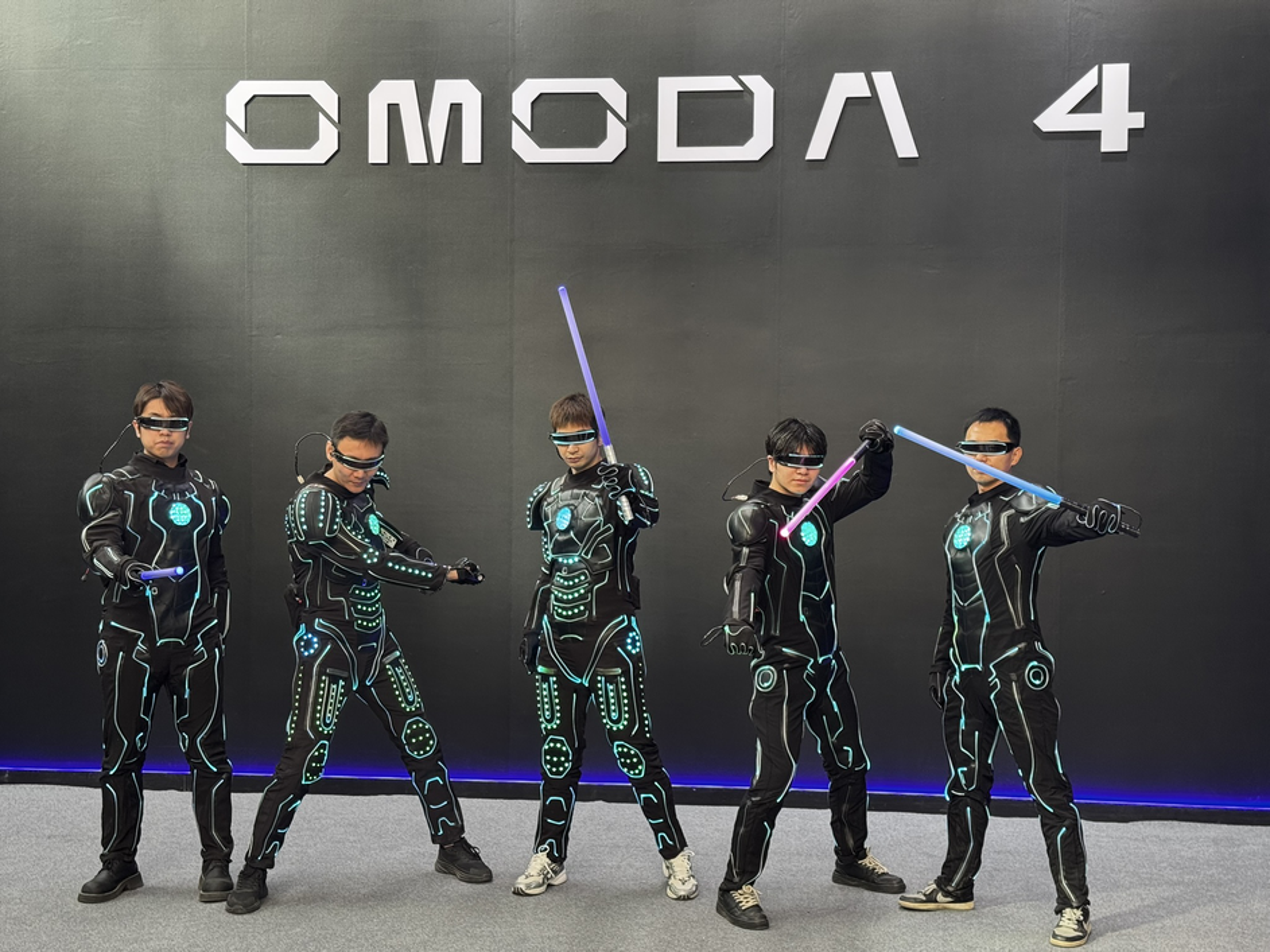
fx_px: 1761
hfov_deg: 39.7
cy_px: 476
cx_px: 635
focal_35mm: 48
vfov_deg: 30.3
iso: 160
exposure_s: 1/60
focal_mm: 6.76
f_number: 1.78
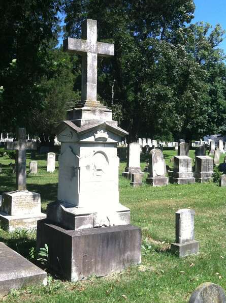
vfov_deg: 40.5
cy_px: 142
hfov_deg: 30.6
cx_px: 79
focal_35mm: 47
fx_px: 410
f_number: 2.8
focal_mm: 3.85
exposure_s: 1/556
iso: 80
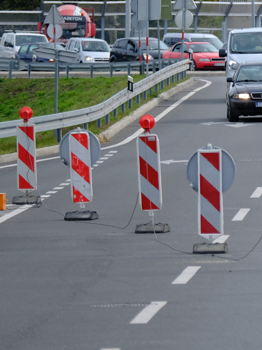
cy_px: 94
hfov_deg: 2.6
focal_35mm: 581
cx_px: 481
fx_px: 5863
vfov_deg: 3.4
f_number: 2.8
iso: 200
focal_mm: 140
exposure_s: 1/1250
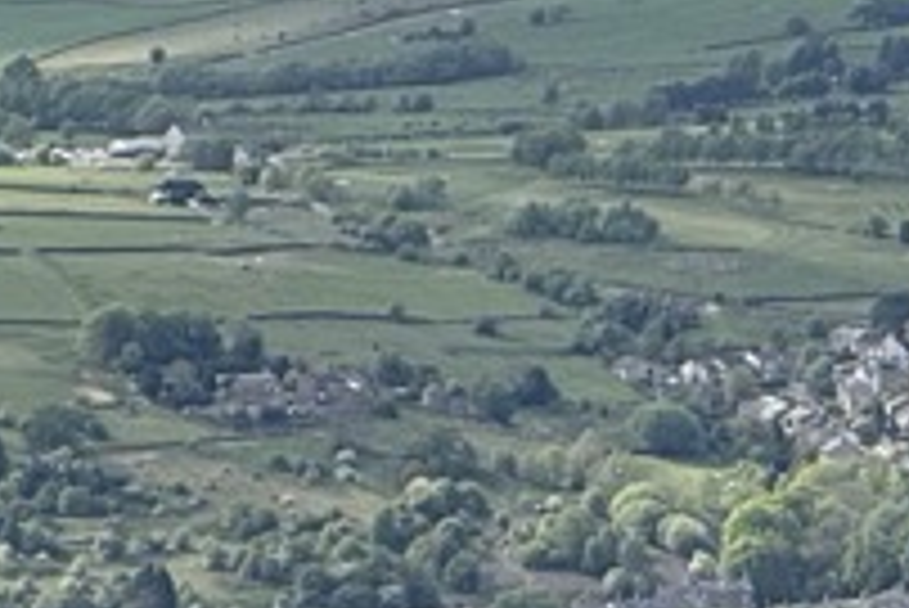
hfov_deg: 3.2
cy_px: 284
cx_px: 2192
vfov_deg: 2.2
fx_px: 15994
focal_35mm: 633
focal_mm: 15.66
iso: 50
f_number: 2.8
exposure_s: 1/1206
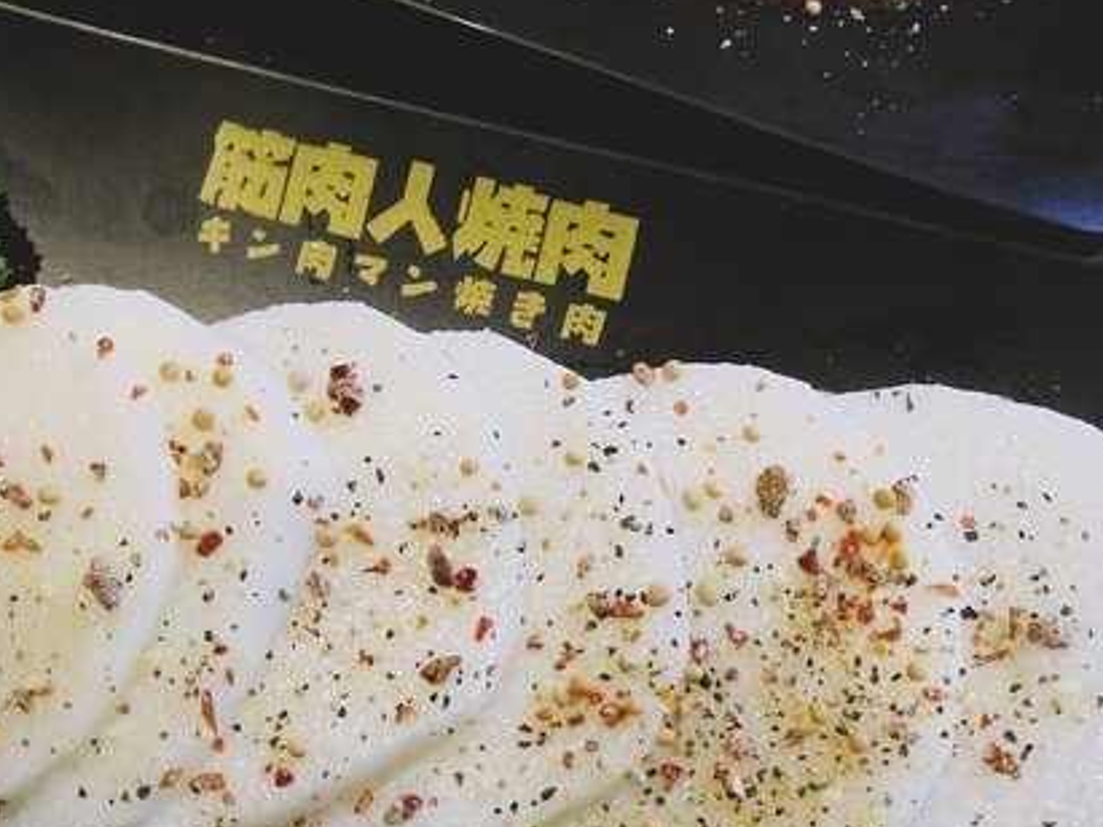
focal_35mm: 38
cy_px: 588
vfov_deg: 37.1
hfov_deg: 48.5
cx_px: 405
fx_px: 1210
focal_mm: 4.6
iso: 200
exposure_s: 1/30
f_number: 3.5
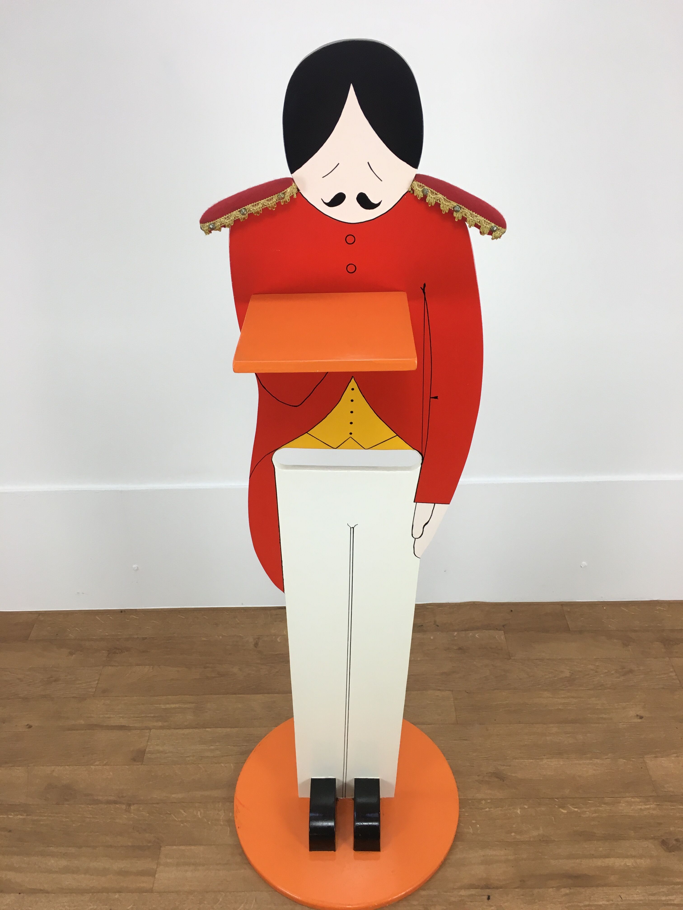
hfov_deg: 48.2
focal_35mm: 29
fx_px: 763
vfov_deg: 61.7
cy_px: 455
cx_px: 342
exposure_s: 1/33
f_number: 2.2
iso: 32
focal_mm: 4.15
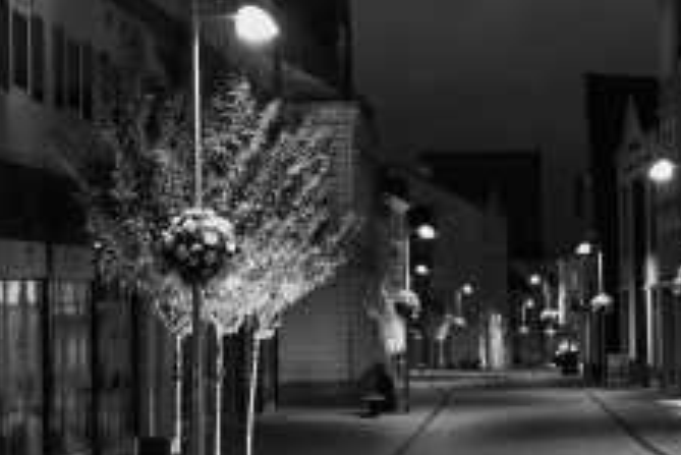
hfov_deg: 17.6
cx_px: 534
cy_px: 244
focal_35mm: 115
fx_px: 2177
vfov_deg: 11.9
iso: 200
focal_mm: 38
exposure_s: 1/3
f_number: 4
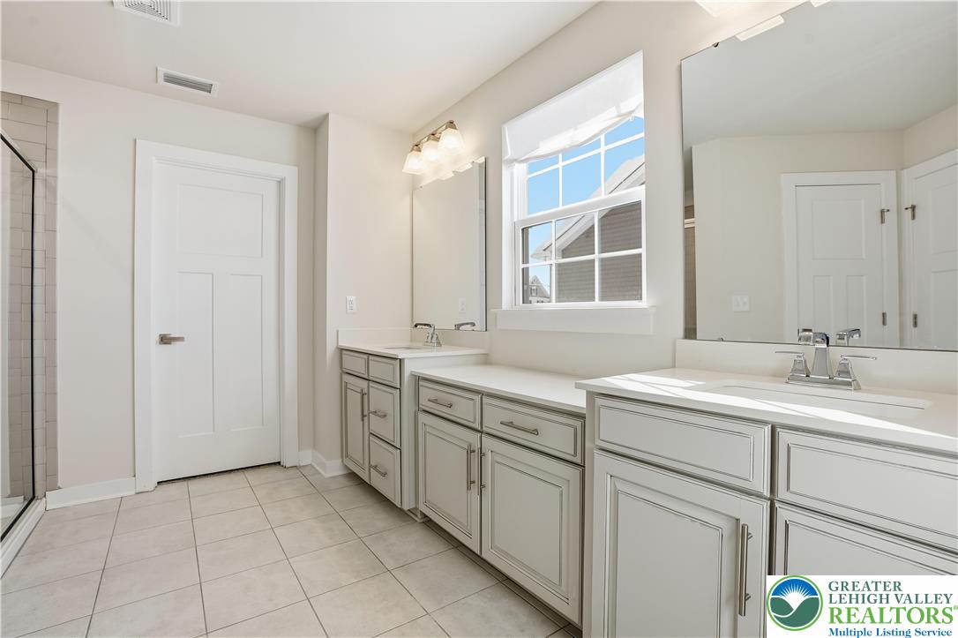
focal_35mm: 16
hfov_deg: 96.8
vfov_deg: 73.7
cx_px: 479
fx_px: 426
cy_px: 319
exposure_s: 1/640
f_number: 8
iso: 400
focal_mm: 16
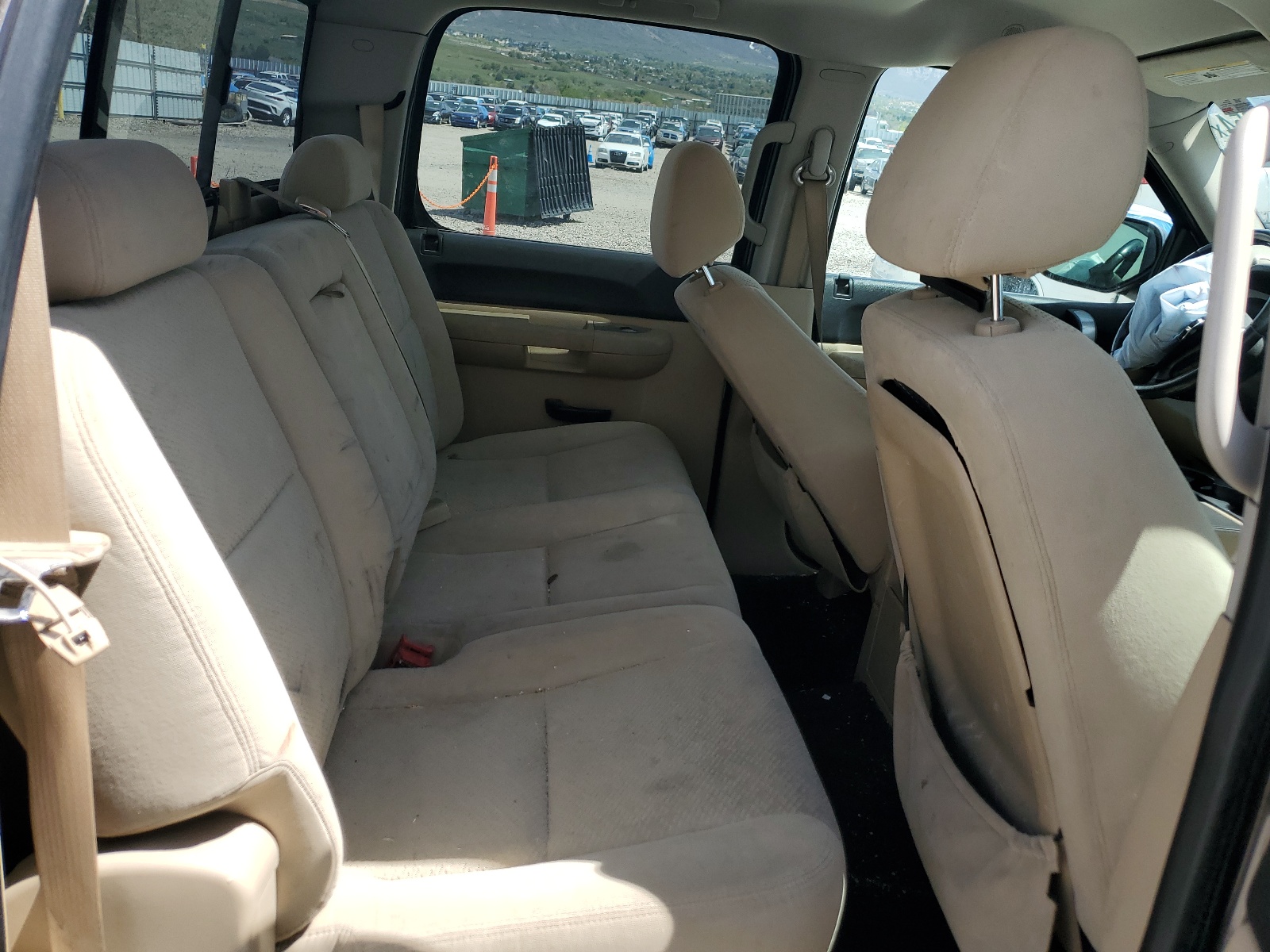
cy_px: 476
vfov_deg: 53.1
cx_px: 635
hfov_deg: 67.3
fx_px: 954
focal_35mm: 26
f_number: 1.5
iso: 50
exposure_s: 1/1111
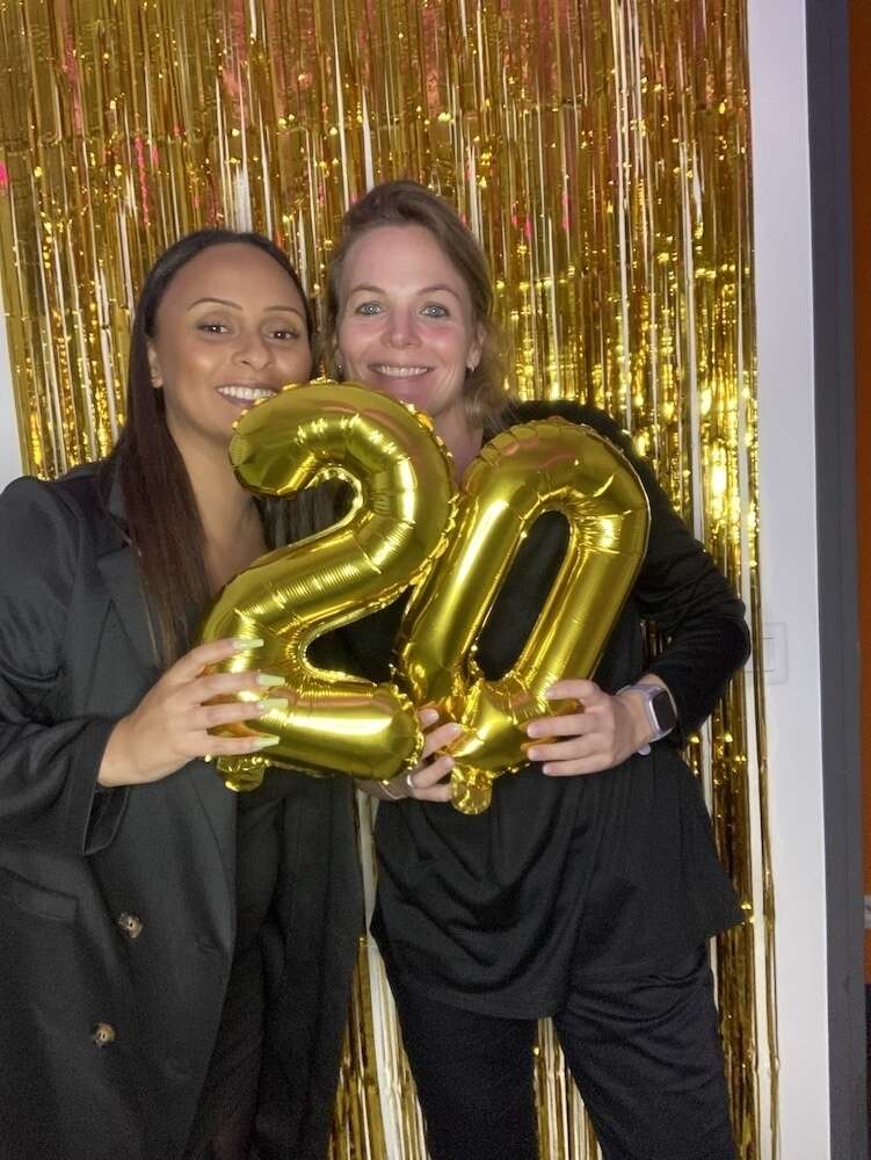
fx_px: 1073
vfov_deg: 56.8
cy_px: 580
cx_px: 436
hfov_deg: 44.2
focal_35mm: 32
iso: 320
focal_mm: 2.87
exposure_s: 1/55
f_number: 2.2
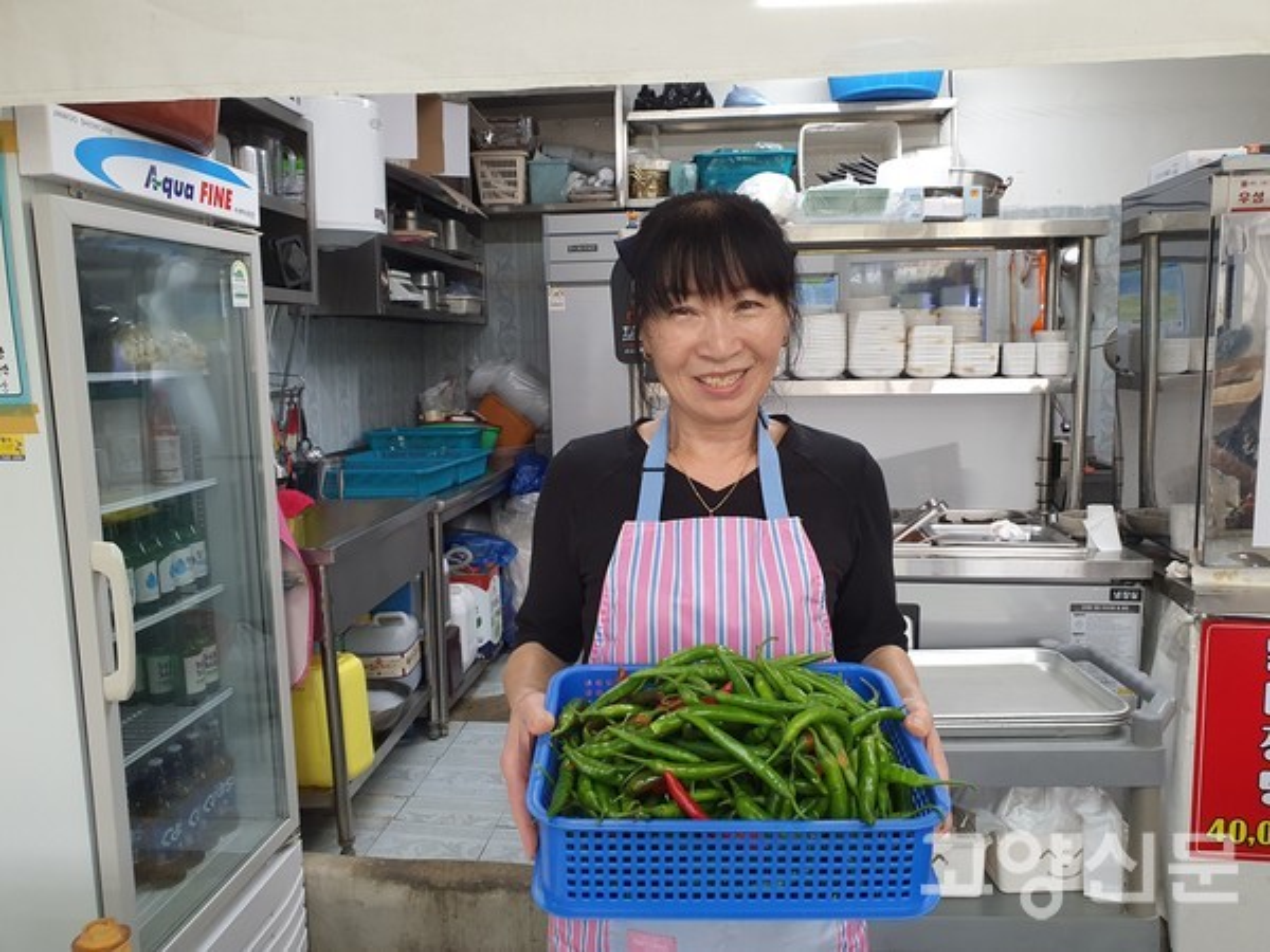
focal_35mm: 26
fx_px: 954
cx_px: 635
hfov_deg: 67.3
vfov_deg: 53.1
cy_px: 476
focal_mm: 4.3
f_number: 2.4
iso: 320
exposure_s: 1/120
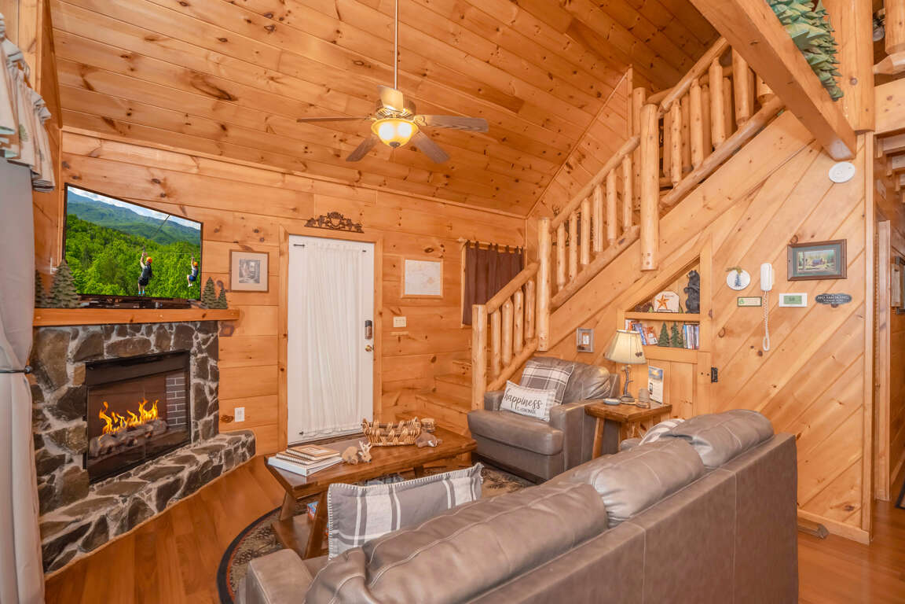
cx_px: 452
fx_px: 402
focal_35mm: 16
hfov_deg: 96.7
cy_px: 302
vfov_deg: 73.7
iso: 2000
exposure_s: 1/80
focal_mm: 16
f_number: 7.1
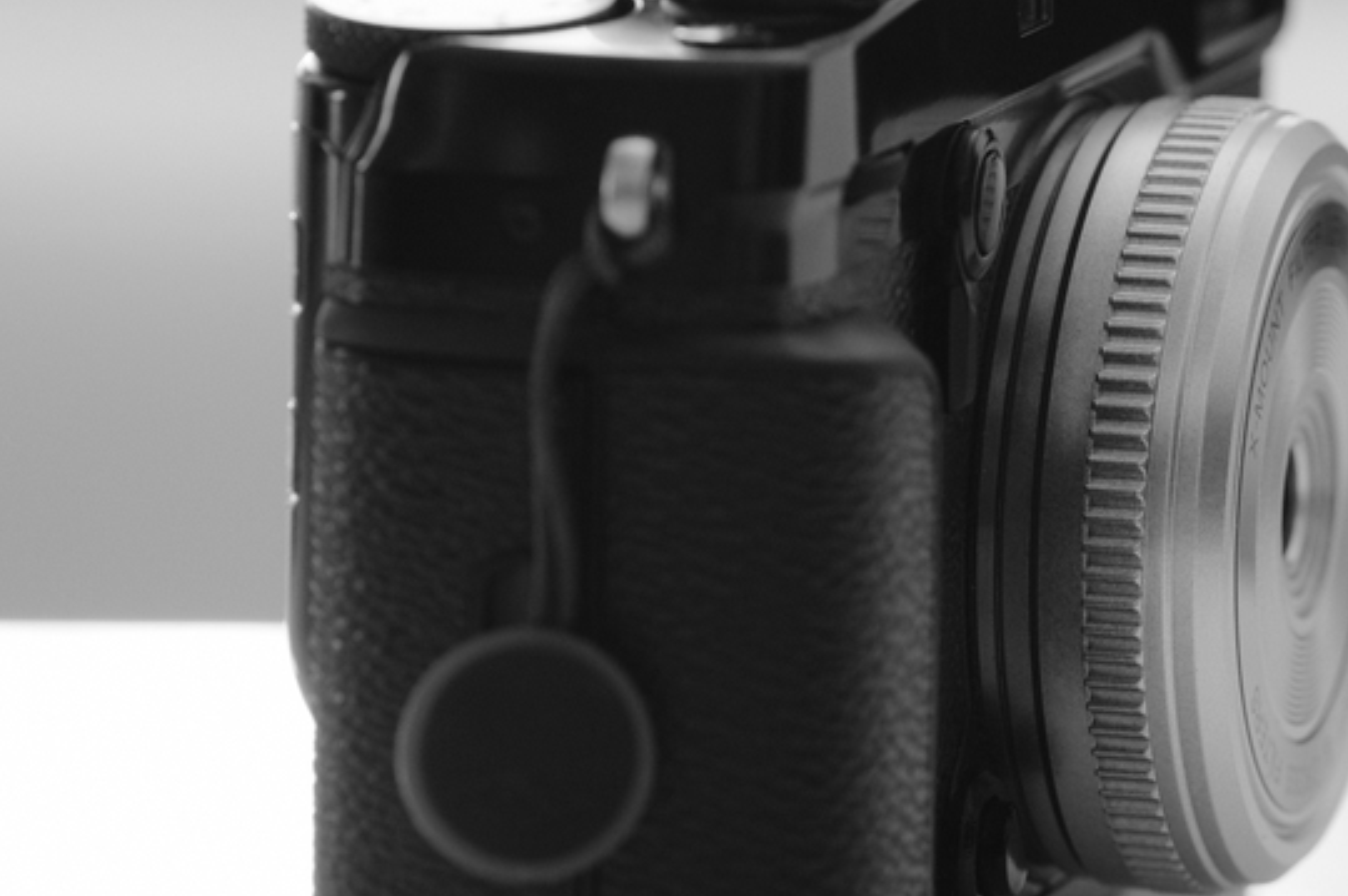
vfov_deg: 4.6
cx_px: 901
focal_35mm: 300
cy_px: 369
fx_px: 11223
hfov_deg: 6.9
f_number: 4
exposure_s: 1/28
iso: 800
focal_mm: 90
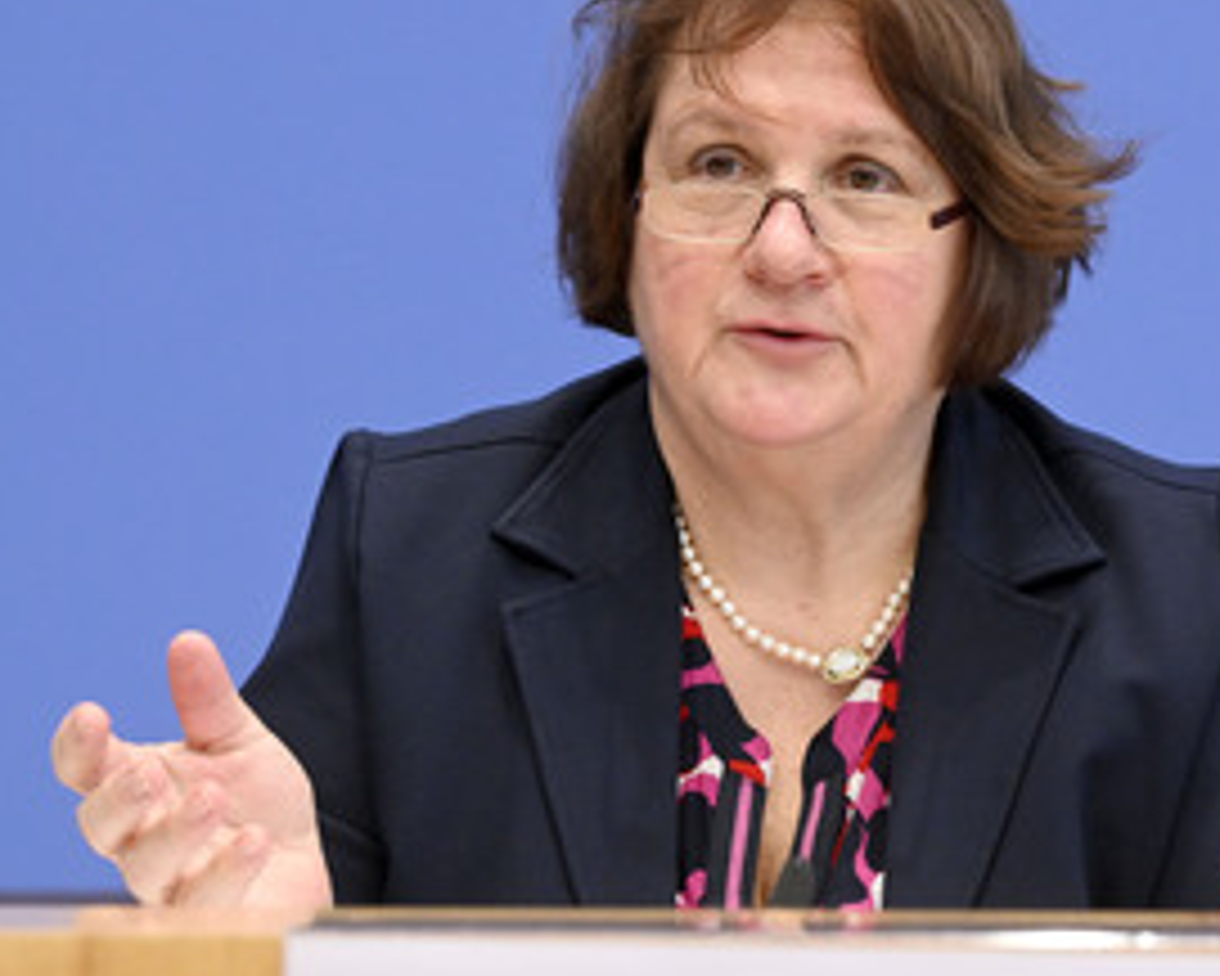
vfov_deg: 11.5
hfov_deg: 14.3
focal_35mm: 134
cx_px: 862
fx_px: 4840
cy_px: 513
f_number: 6.3
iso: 4000
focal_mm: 86
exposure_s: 1/320
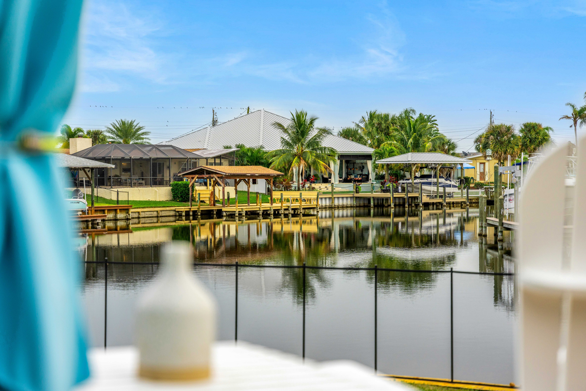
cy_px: 196
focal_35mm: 70
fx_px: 1139
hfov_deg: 28.8
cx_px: 293
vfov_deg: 19.5
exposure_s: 1/1000
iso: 500
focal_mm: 70
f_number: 2.8
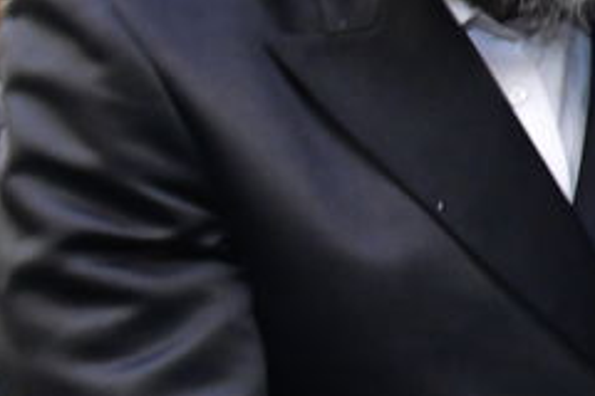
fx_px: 2314
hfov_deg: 12.4
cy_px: 123
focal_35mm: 140
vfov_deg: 9.8
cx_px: 1292
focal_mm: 24
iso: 2500
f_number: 5.6
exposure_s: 1/100
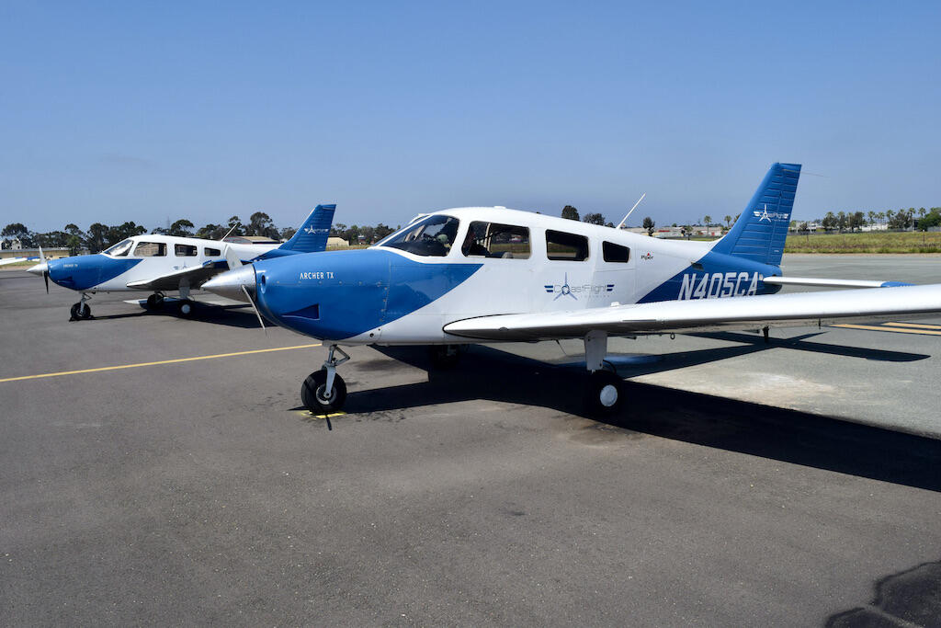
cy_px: 314
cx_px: 470
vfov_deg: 43.6
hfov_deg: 61.9
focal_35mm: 30
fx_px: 784
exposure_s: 1/640
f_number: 13
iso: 400
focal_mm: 20
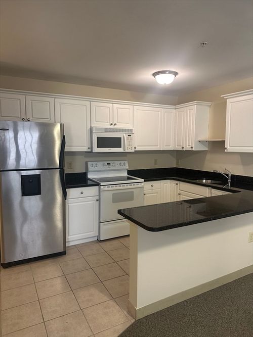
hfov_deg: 56.8
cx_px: 126
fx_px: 234
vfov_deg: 71.6
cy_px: 168
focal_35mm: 24
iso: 160
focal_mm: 6.86
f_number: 1.78
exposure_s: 1/60
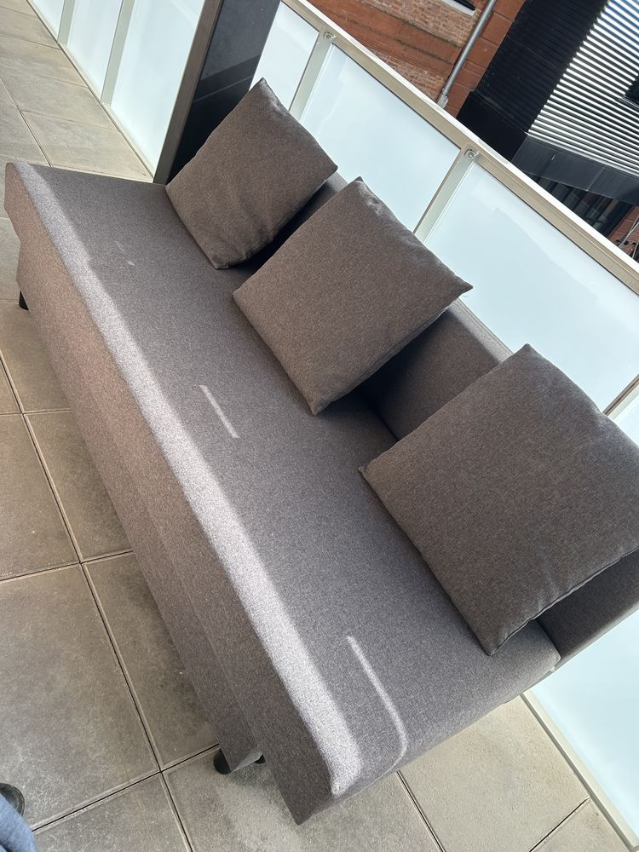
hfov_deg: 53.1
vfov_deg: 67.3
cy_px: 426
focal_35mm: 26
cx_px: 320
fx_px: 640
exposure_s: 1/1311
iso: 50
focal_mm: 5.7
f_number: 1.5
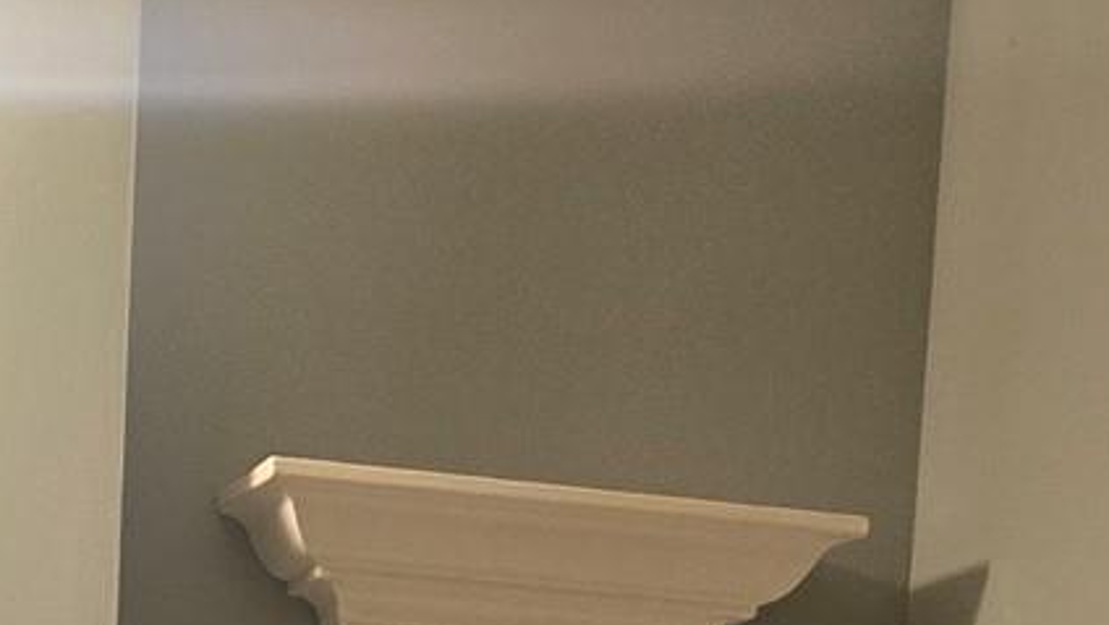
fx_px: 3560
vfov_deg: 8.5
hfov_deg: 17.4
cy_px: 1836
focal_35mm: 121
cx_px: 58
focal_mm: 6.3
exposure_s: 1/120
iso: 250
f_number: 1.7
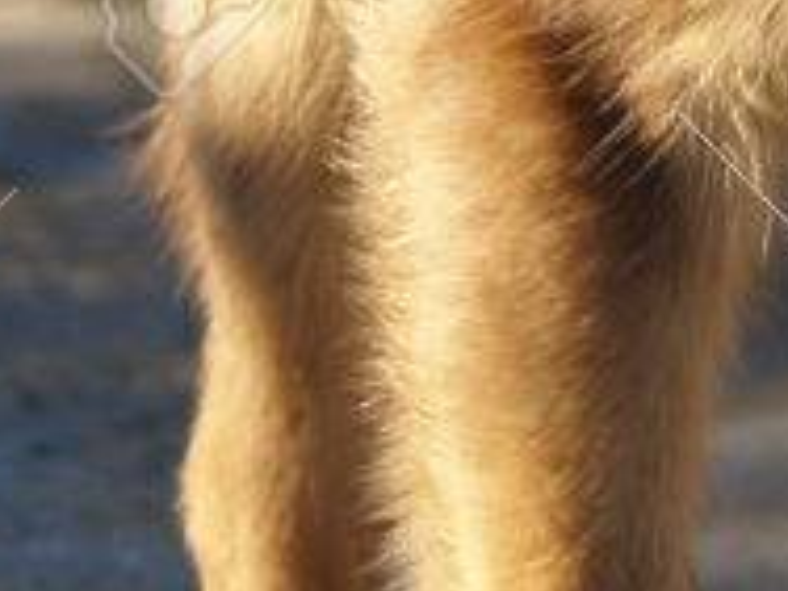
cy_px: -113
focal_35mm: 980
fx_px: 22309
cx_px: 1128
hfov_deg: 2.0
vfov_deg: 1.5
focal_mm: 71
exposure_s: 1/500
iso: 100
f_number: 3.9
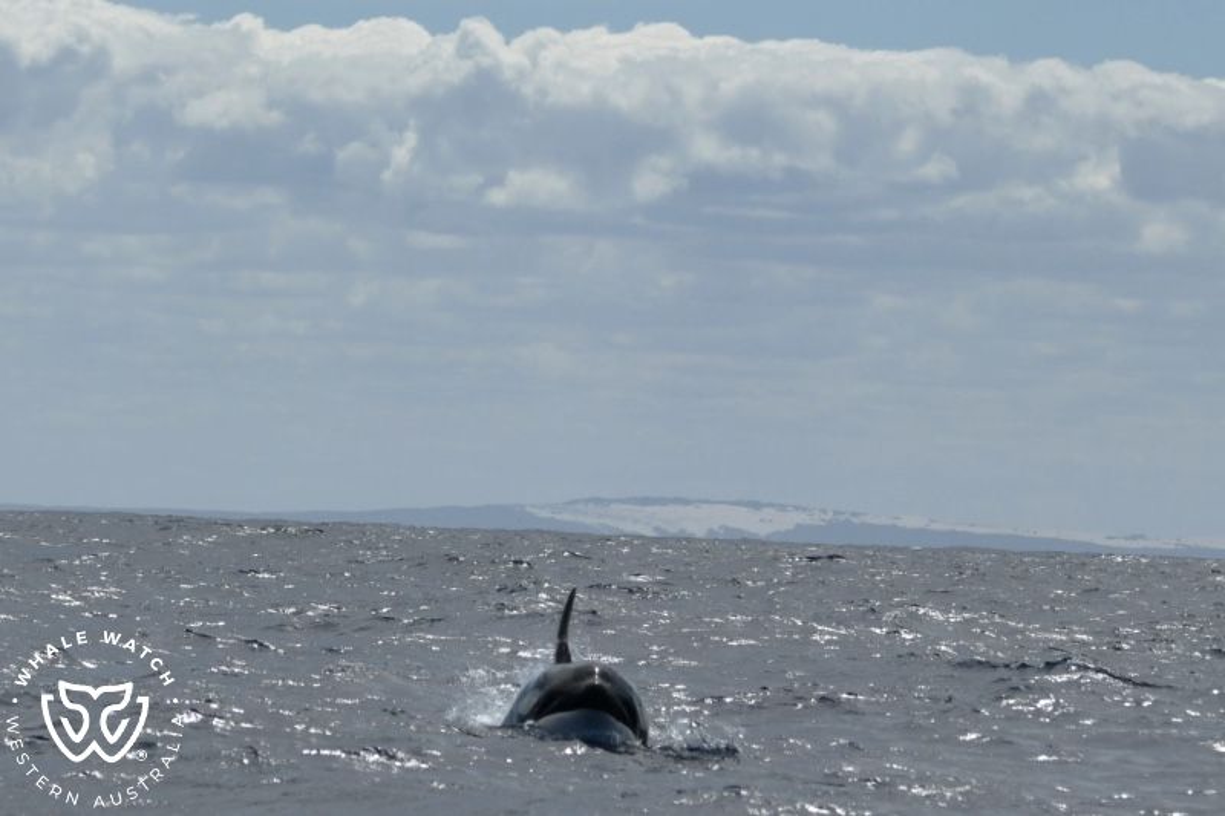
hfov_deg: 13.3
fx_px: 5273
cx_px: 612
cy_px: 408
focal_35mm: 155
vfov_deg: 8.9
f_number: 5.6
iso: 400
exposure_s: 1/8000
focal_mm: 155
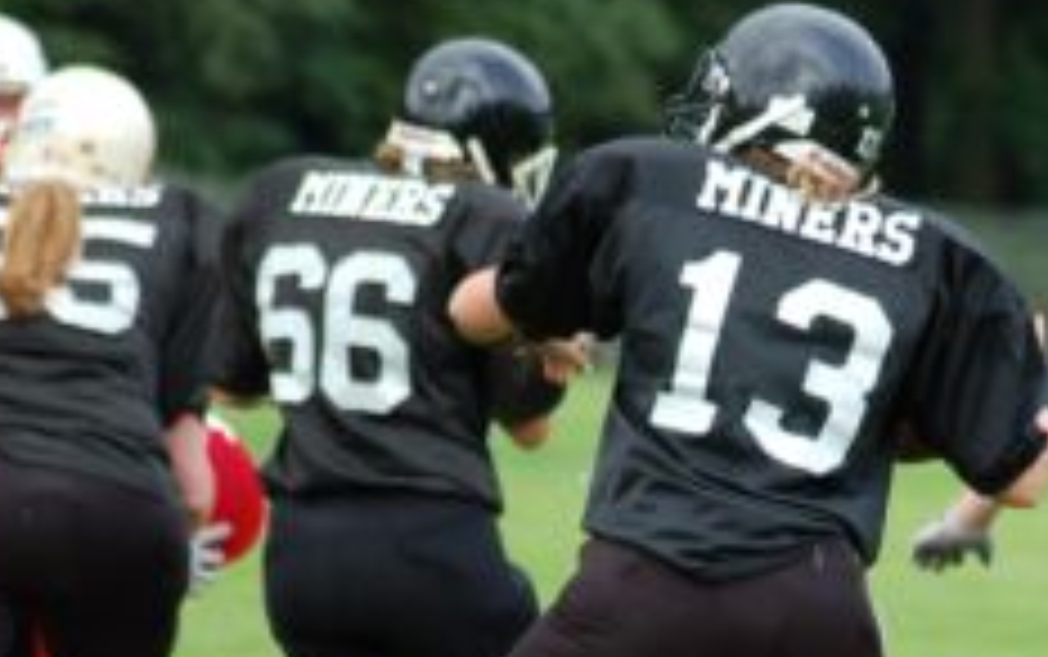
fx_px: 12719
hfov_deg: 4.7
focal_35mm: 445
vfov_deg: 3.0
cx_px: 812
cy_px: 536
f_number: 4.5
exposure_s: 1/800
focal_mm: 150
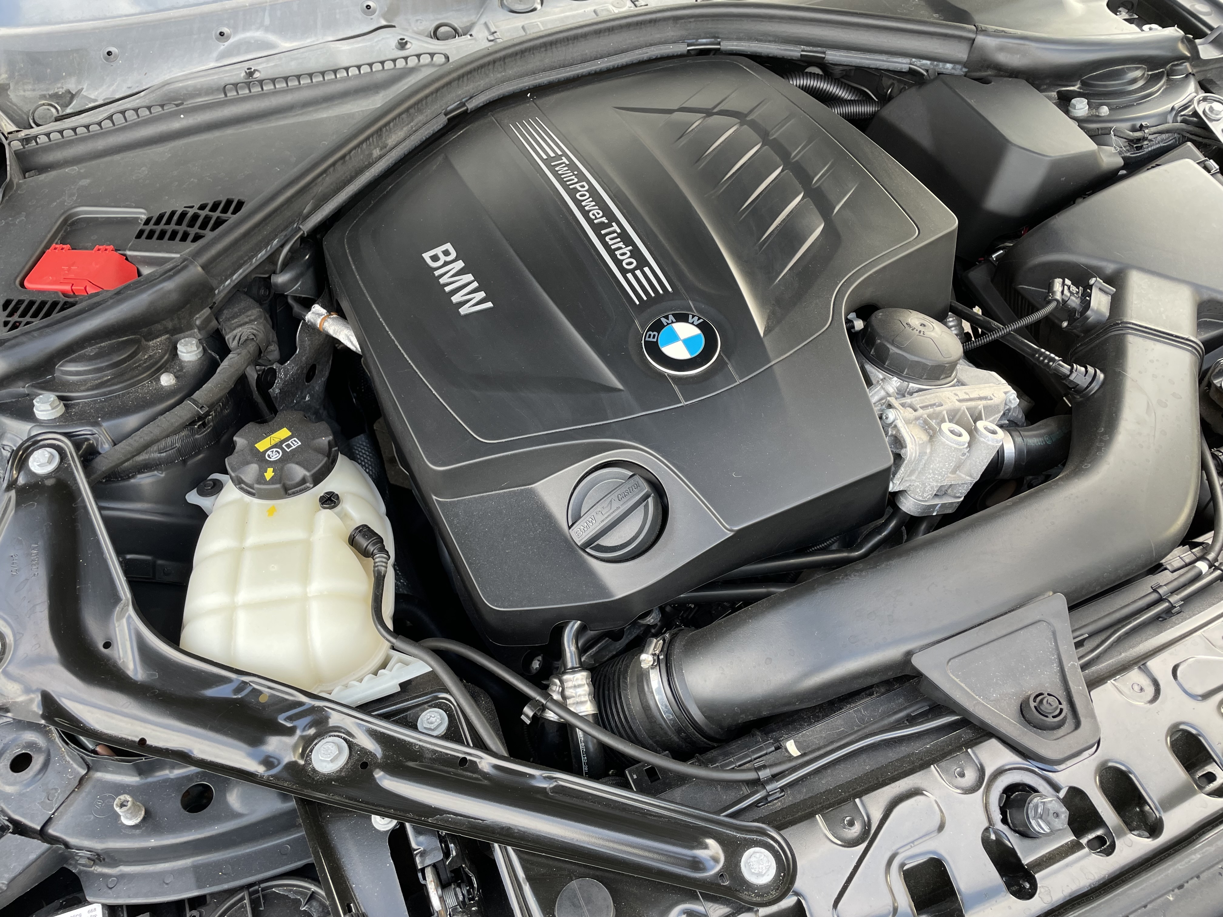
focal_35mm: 26
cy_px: 458
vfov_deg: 53.1
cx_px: 612
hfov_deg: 67.3
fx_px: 919
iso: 64
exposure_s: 1/121
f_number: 1.6
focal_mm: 4.2
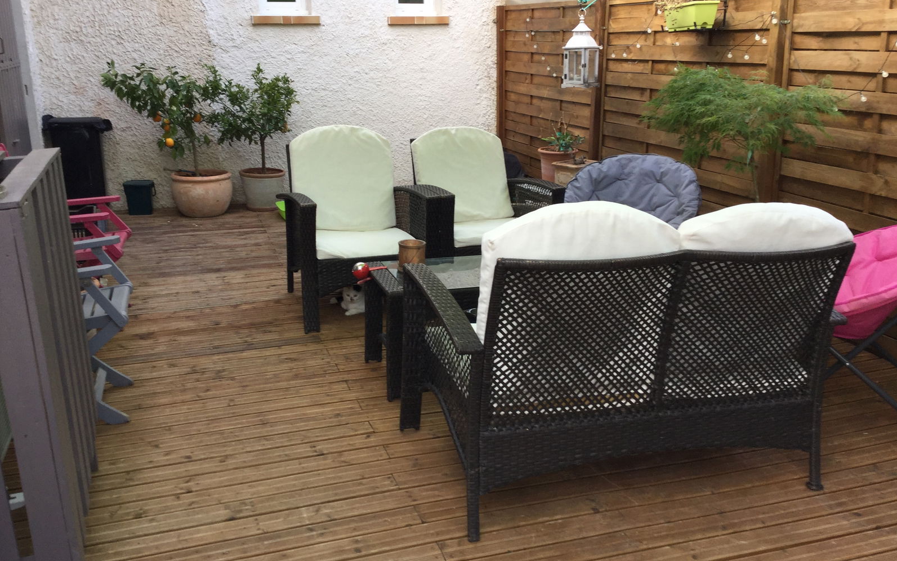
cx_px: 450
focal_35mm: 33
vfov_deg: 38.3
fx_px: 807
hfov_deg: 58.1
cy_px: 246
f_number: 2.4
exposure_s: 1/100
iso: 32
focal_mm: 3.3
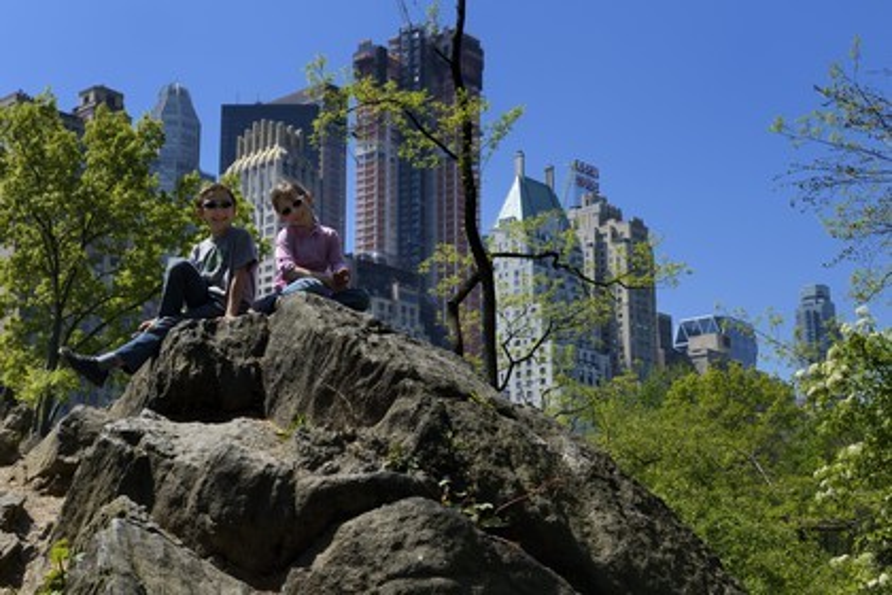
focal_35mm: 50
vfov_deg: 27.0
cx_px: 446
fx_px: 1239
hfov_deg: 39.6
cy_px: 298
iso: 400
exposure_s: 1/320
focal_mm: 50
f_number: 13
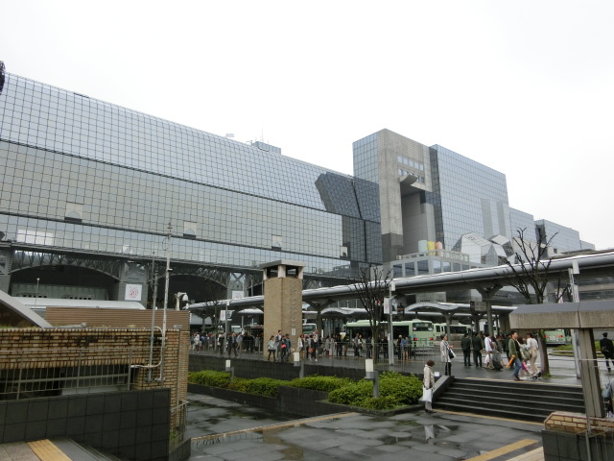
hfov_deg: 69.4
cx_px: 307
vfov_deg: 54.9
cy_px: 230
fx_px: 443
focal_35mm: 25
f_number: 3.5
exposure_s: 1/160
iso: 80
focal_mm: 4.5
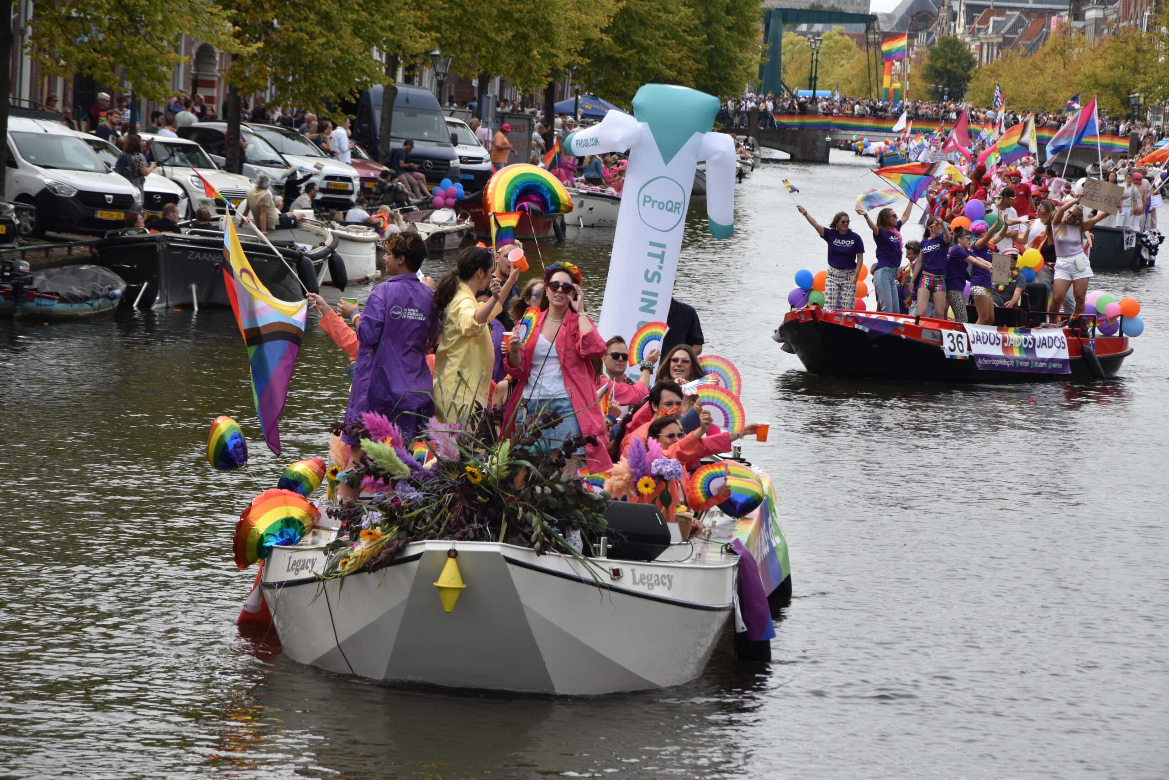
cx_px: 584
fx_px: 5114
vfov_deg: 8.7
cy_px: 390
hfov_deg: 13.0
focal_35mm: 158
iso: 200
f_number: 9
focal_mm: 105
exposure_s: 1/320
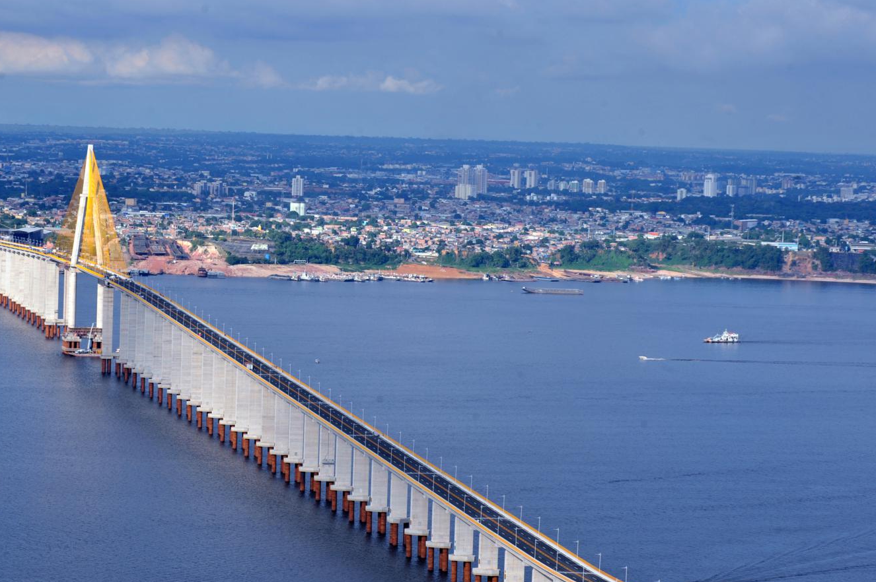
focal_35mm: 140
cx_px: 404
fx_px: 3404
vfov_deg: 9.8
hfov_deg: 14.7
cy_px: 338
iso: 400
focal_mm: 116
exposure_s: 1/800
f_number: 9
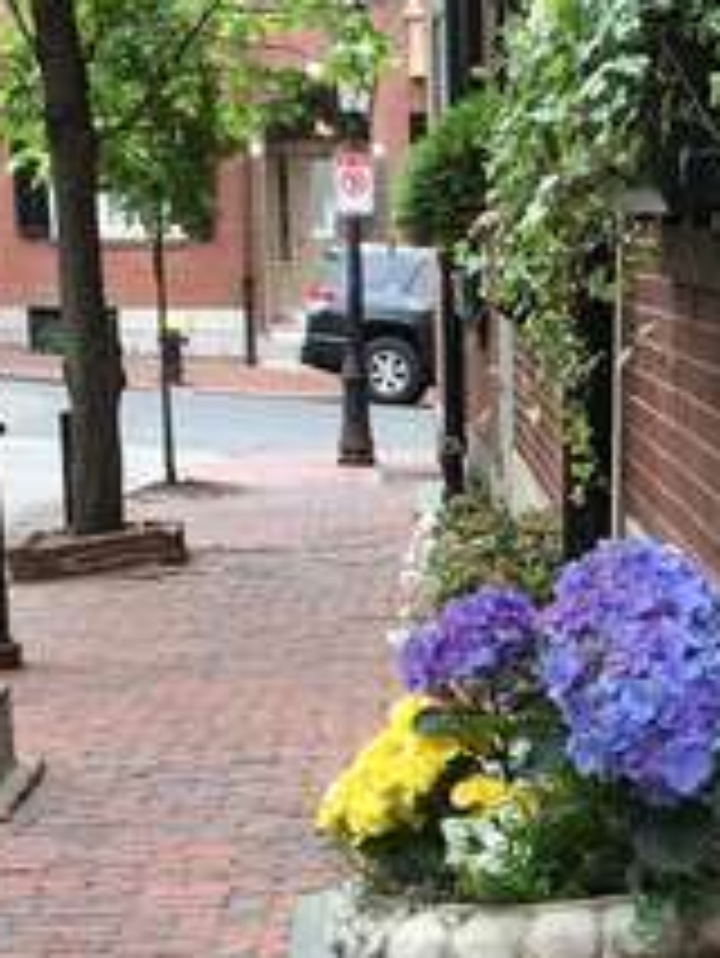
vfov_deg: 17.1
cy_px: 1183
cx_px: 716
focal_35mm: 109
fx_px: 3020
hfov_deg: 13.4
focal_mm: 4.15
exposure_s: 1/164
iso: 25
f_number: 2.2
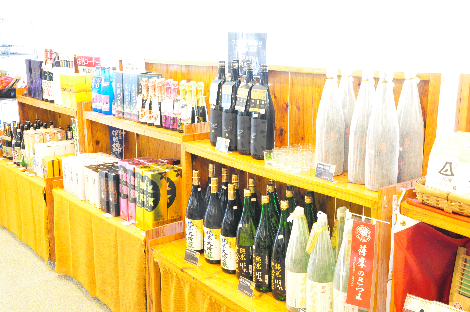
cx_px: 235
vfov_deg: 34.1
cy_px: 156
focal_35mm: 39
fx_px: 509
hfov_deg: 49.6
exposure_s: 1/4
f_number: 11
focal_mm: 26
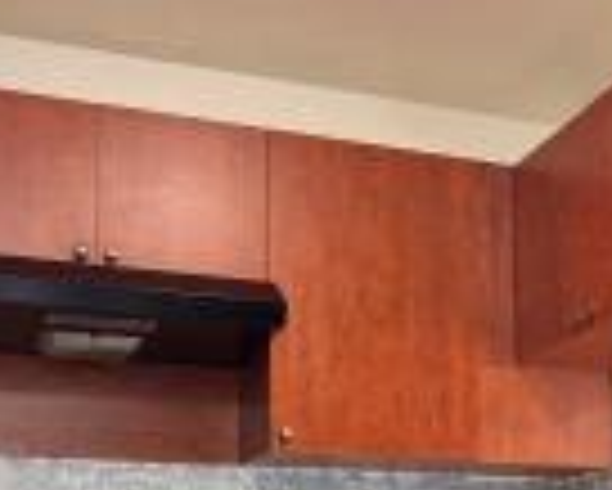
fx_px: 1251
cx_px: 486
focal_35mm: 69
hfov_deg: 27.0
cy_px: 526
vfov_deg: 21.2
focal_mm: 6.76
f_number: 1.78
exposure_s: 1/60
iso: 320
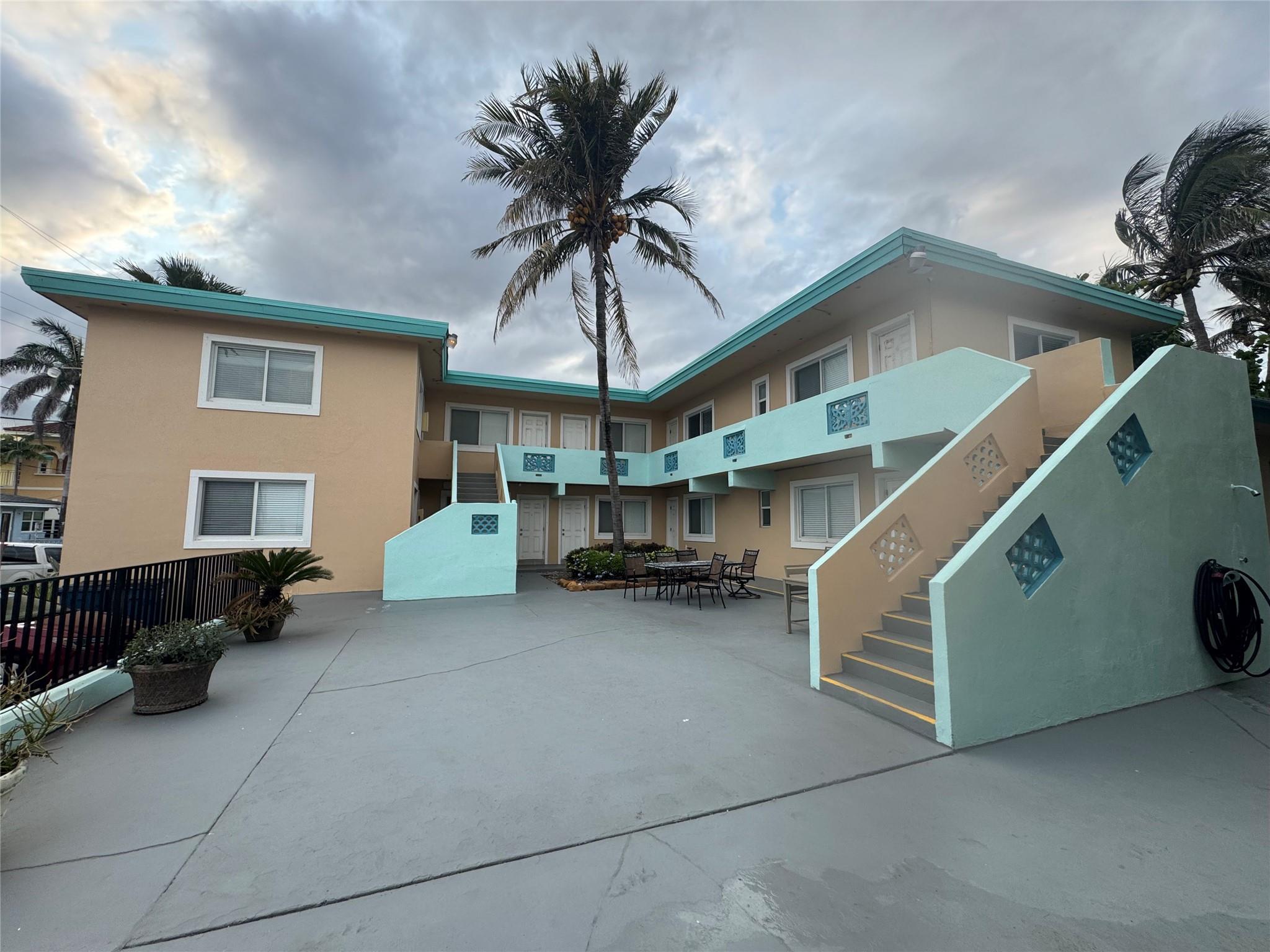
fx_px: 514
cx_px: 635
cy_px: 476
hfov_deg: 102.1
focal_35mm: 14
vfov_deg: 85.7
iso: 40
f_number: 2.2
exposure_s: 1/675
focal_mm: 2.22
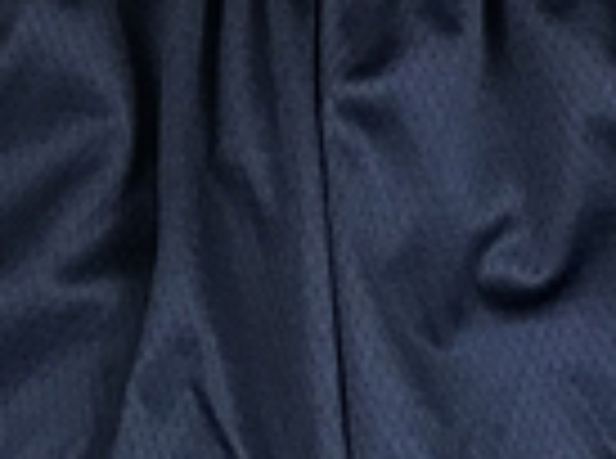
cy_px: 765
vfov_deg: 8.7
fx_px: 2911
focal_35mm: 164
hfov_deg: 12.1
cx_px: 373
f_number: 1.8
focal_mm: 3.99
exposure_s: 1/25
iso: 32
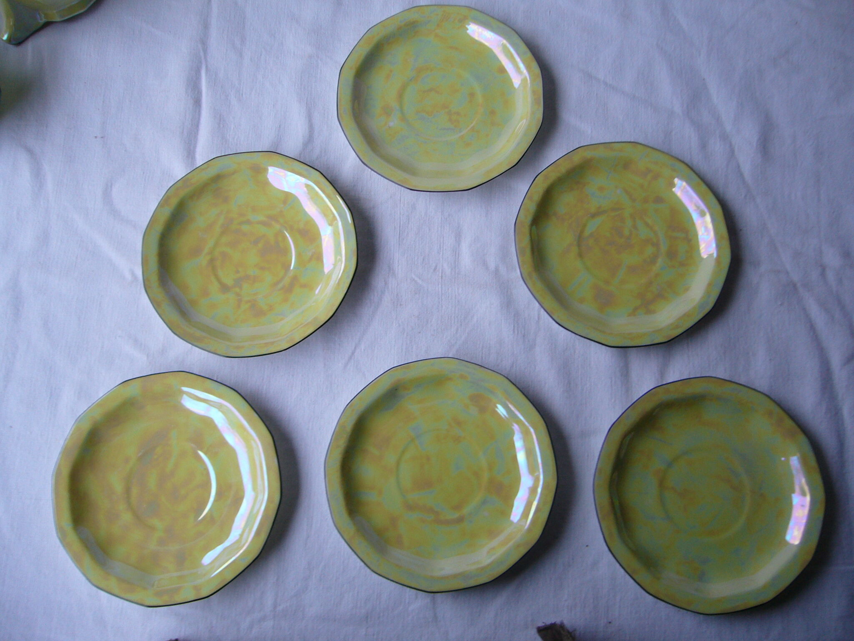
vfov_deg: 40.7
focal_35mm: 35
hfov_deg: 52.6
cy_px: 320
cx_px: 427
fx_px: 863
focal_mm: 5.8
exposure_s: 1/8
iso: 80
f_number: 2.8
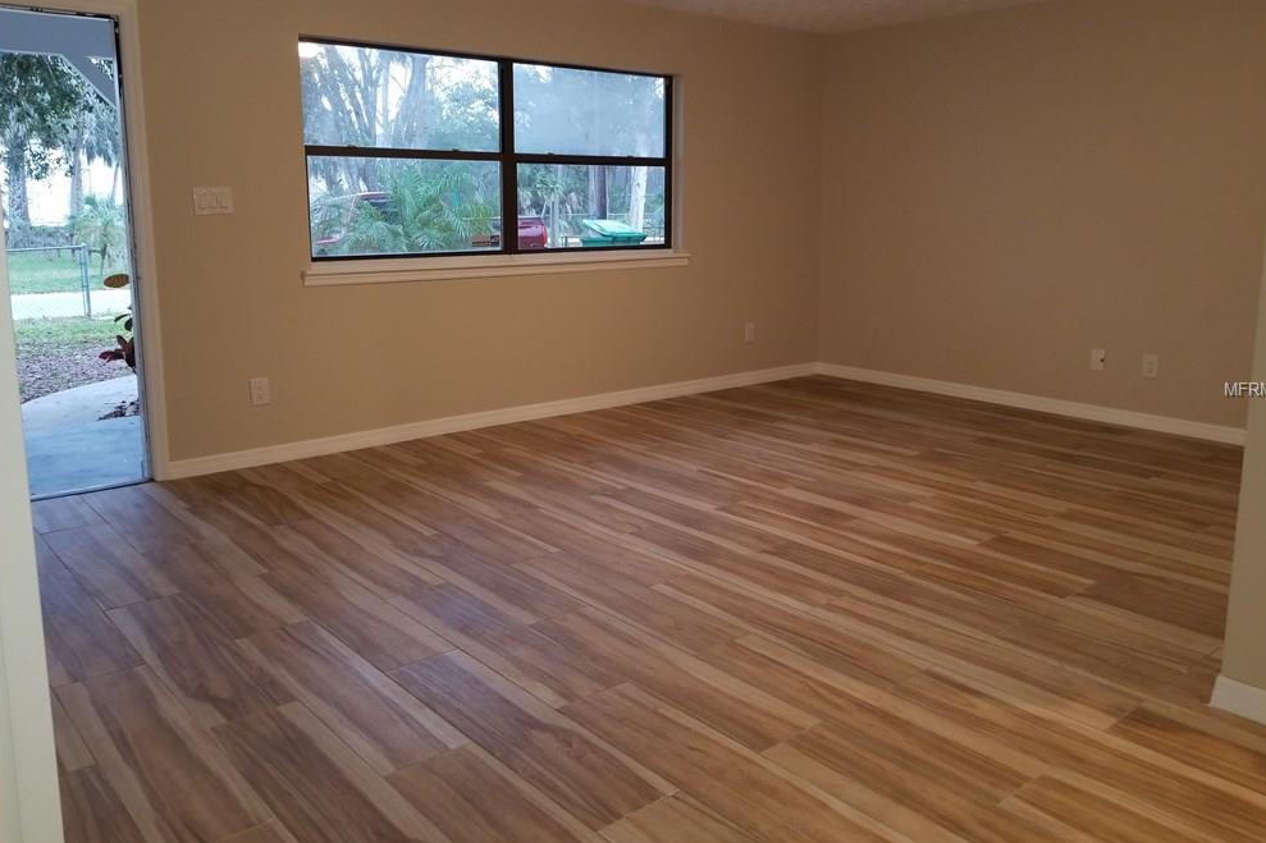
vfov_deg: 46.4
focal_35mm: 28
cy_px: 390
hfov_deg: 65.5
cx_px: 646
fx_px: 984
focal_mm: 4.25
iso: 125
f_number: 1.7
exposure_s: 1/24
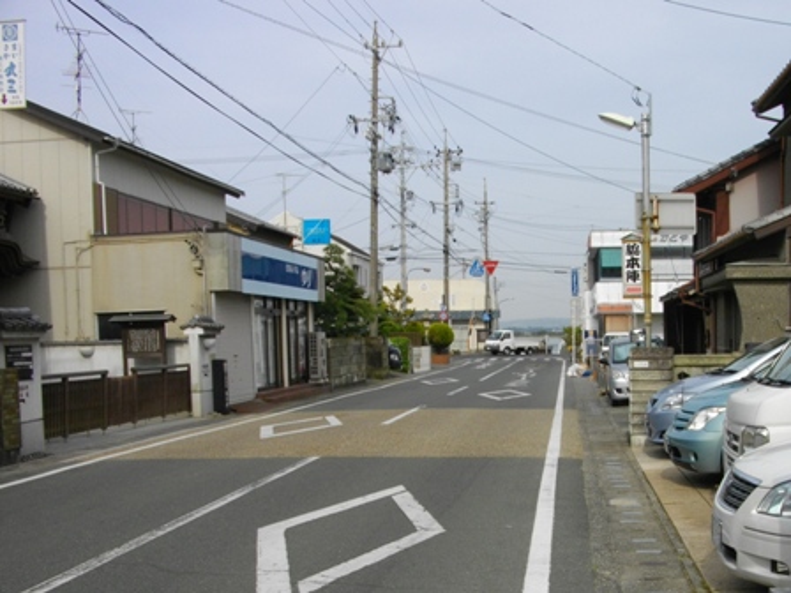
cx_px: 396
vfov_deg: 44.2
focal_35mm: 32
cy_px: 296
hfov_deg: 56.8
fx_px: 731
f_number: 5.5
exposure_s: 1/500
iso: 100
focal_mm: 5.7
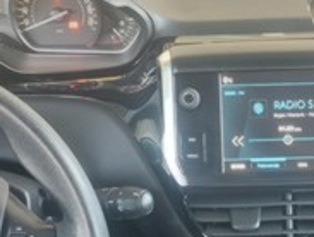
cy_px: 347
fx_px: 991
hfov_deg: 17.8
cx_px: 257
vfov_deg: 13.0
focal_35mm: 109
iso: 400
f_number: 1.8
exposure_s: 1/33
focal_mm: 5.23
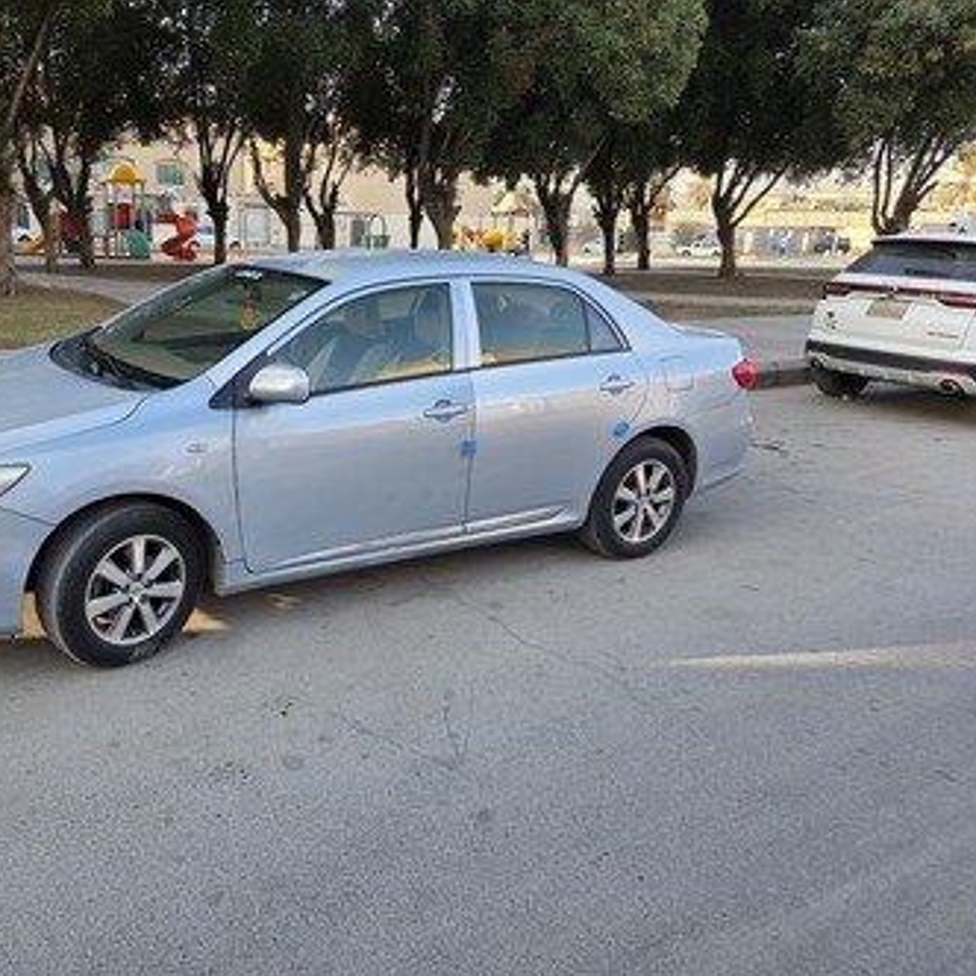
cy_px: 492
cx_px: 325
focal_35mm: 28
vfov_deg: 57.3
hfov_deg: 56.1
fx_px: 893
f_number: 1.7
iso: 50
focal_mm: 6.3
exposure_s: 1/359
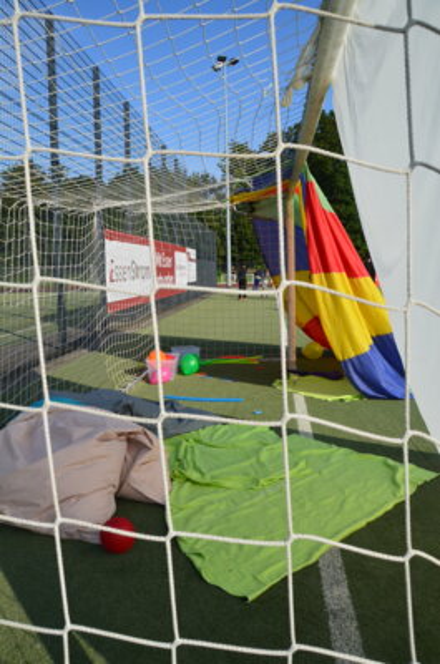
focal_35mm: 27
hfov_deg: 47.7
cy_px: 332
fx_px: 497
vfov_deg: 67.5
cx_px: 220
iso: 100
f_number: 11
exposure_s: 1/160
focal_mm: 18
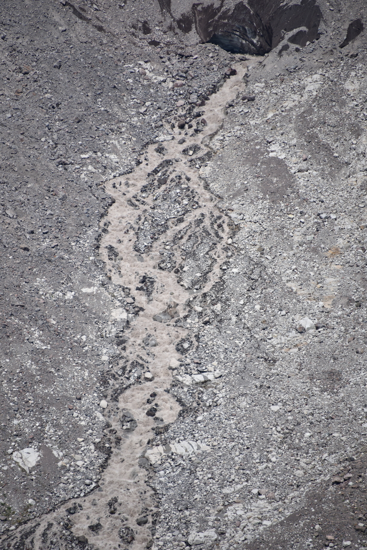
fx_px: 4585
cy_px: 275
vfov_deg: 6.9
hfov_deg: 4.6
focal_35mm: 300
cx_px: 184
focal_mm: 300
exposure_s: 1/640
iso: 100
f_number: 5.6
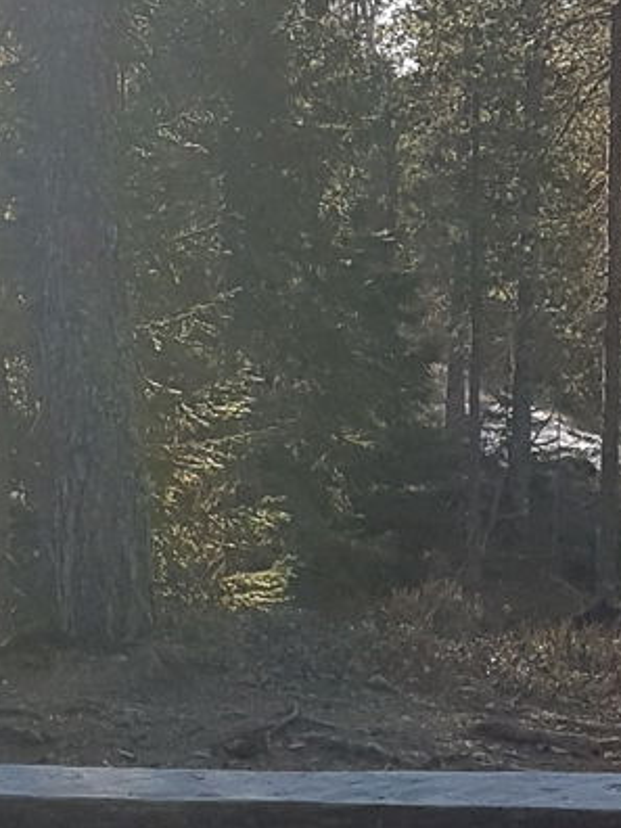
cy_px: 546
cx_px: 17
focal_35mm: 126
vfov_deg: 15.6
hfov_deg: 11.7
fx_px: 3014
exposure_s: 1/1308
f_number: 1.7
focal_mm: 4.2
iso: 40
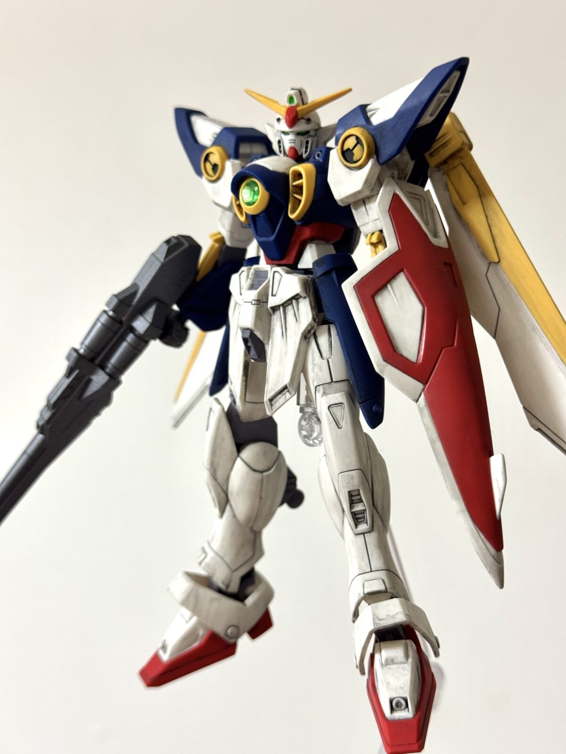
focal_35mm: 48
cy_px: 377
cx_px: 283
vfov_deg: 39.7
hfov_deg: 30.3
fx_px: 1046
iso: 100
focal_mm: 6.76
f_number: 1.78
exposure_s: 1/60
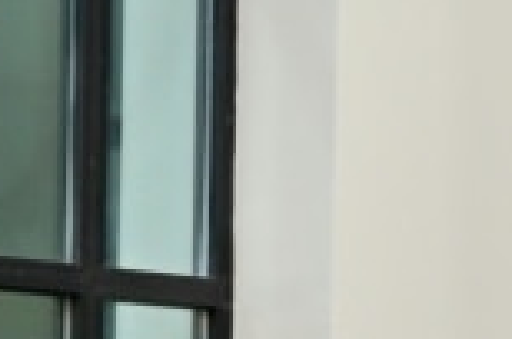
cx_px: 1440
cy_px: 995
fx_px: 7380
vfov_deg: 2.6
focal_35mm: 520
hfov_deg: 3.9
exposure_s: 1/250
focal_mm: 78
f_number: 4
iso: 500
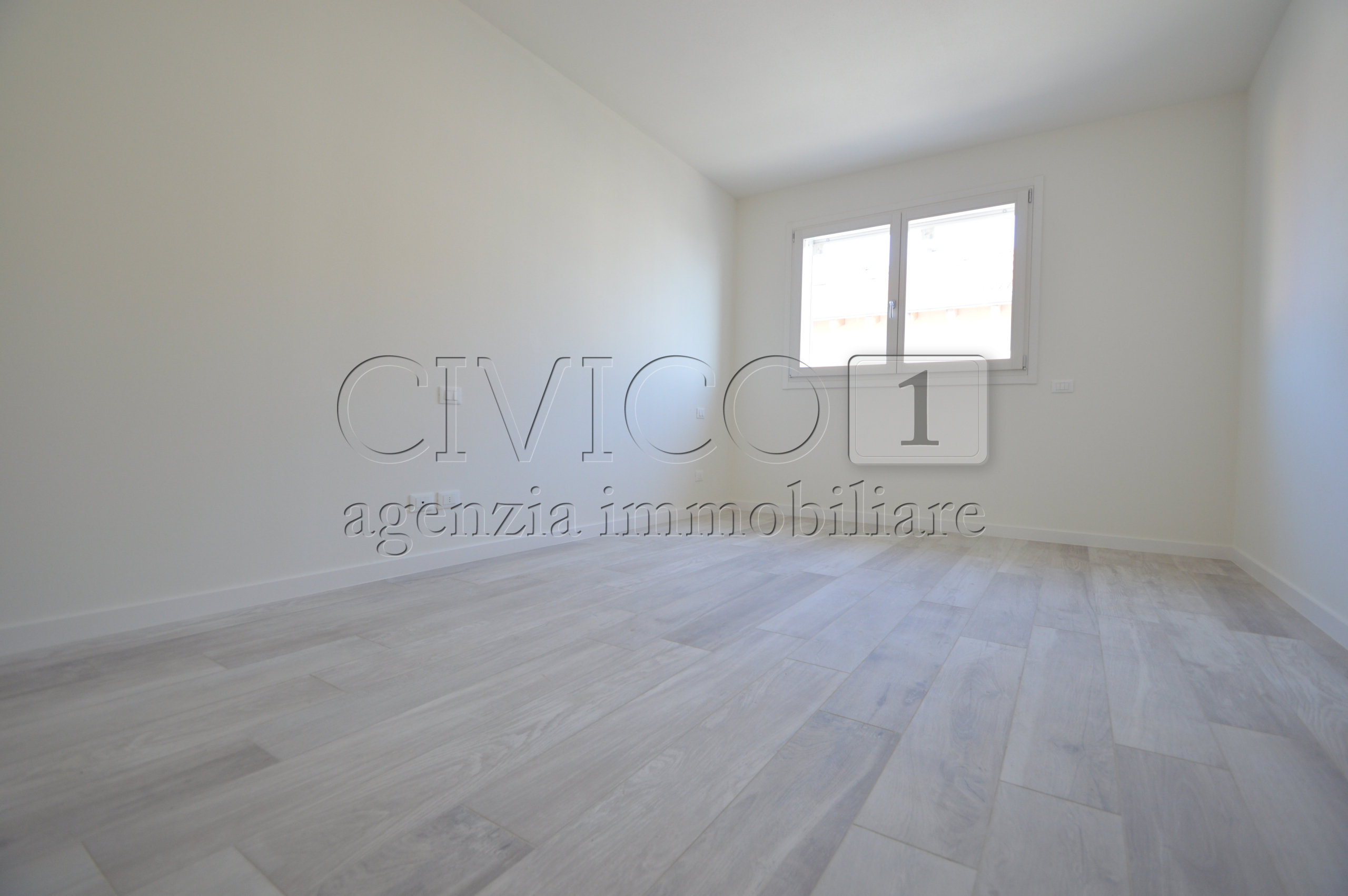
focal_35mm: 15
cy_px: 448
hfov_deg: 100.4
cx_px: 674
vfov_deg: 77.2
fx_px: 561
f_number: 5
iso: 400
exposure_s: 1/100
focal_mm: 10
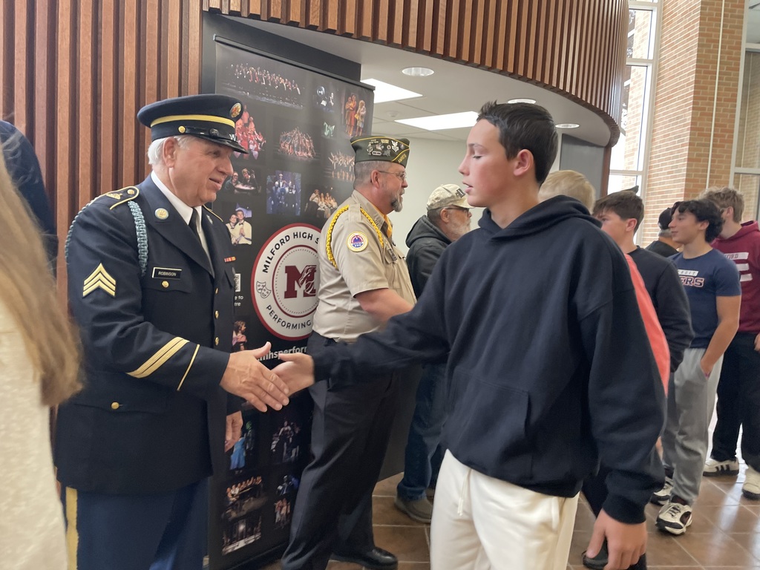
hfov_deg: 67.3
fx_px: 571
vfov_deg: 53.1
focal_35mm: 26
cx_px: 380
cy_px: 285
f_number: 1.6
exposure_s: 1/60
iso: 200
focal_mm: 4.2
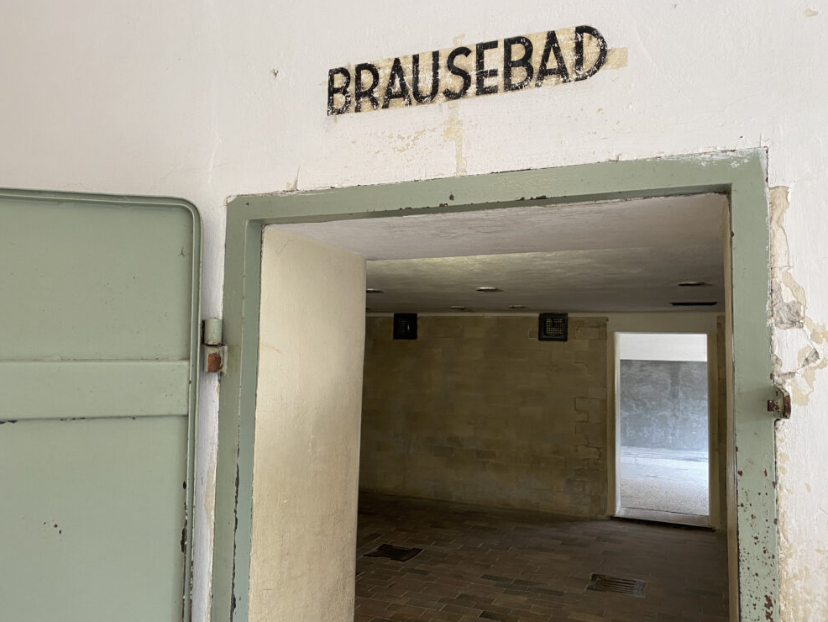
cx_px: 422
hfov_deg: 65.3
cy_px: 312
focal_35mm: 27
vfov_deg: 51.4
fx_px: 646
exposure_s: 1/50
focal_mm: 4.25
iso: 80
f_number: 1.8
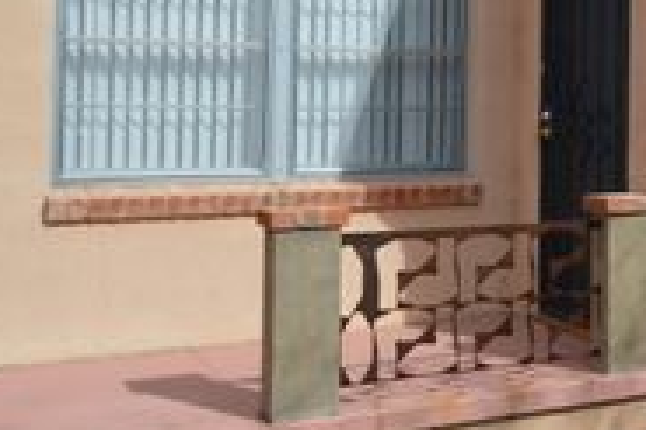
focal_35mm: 65
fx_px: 1165
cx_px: 737
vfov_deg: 20.5
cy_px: 49
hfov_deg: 27.8
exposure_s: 1/250
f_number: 8
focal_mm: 16
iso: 100
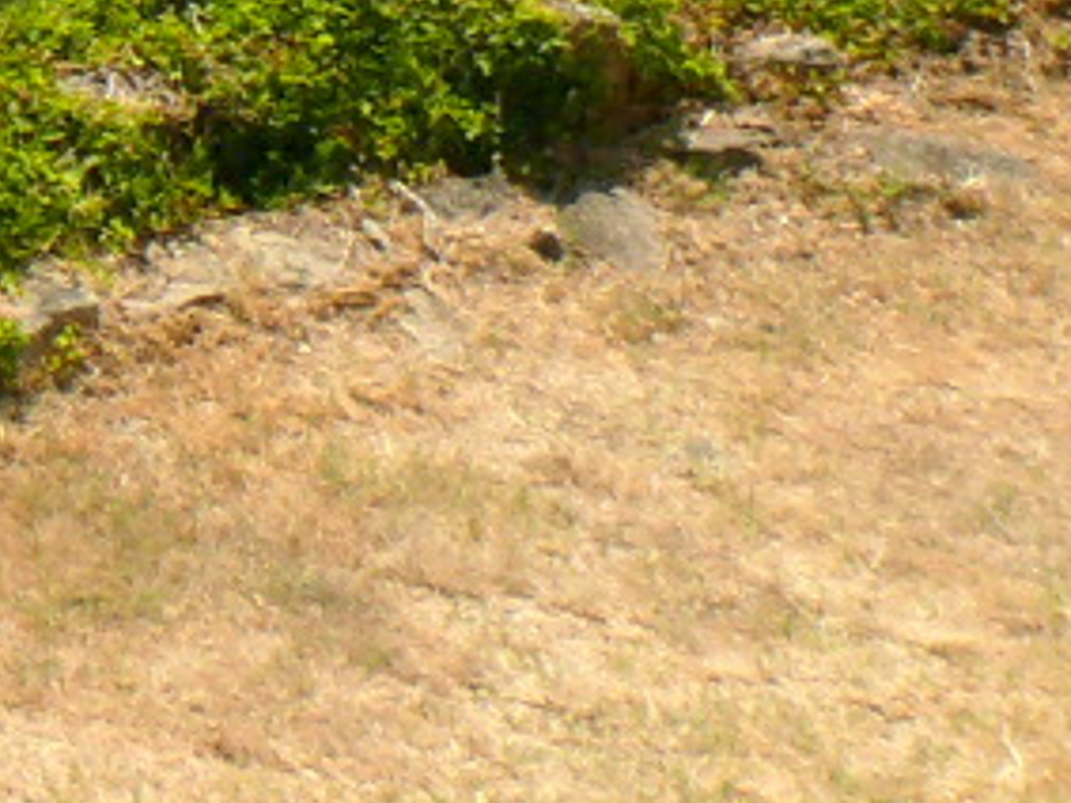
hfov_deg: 8.8
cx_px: -1771
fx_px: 6123
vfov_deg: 6.9
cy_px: -1341
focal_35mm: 198
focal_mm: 7.4
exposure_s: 1/200
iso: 100
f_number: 5
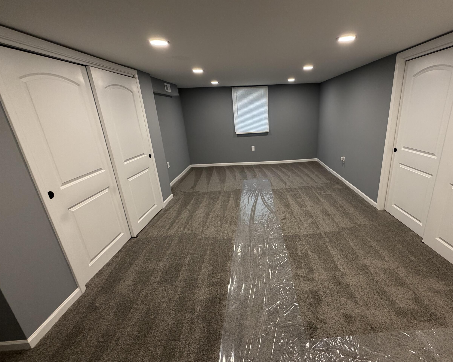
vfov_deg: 76.9
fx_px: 228
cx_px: 268
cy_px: 190
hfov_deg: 88.7
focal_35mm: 17
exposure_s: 1/60
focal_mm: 2.22
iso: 250
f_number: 2.2
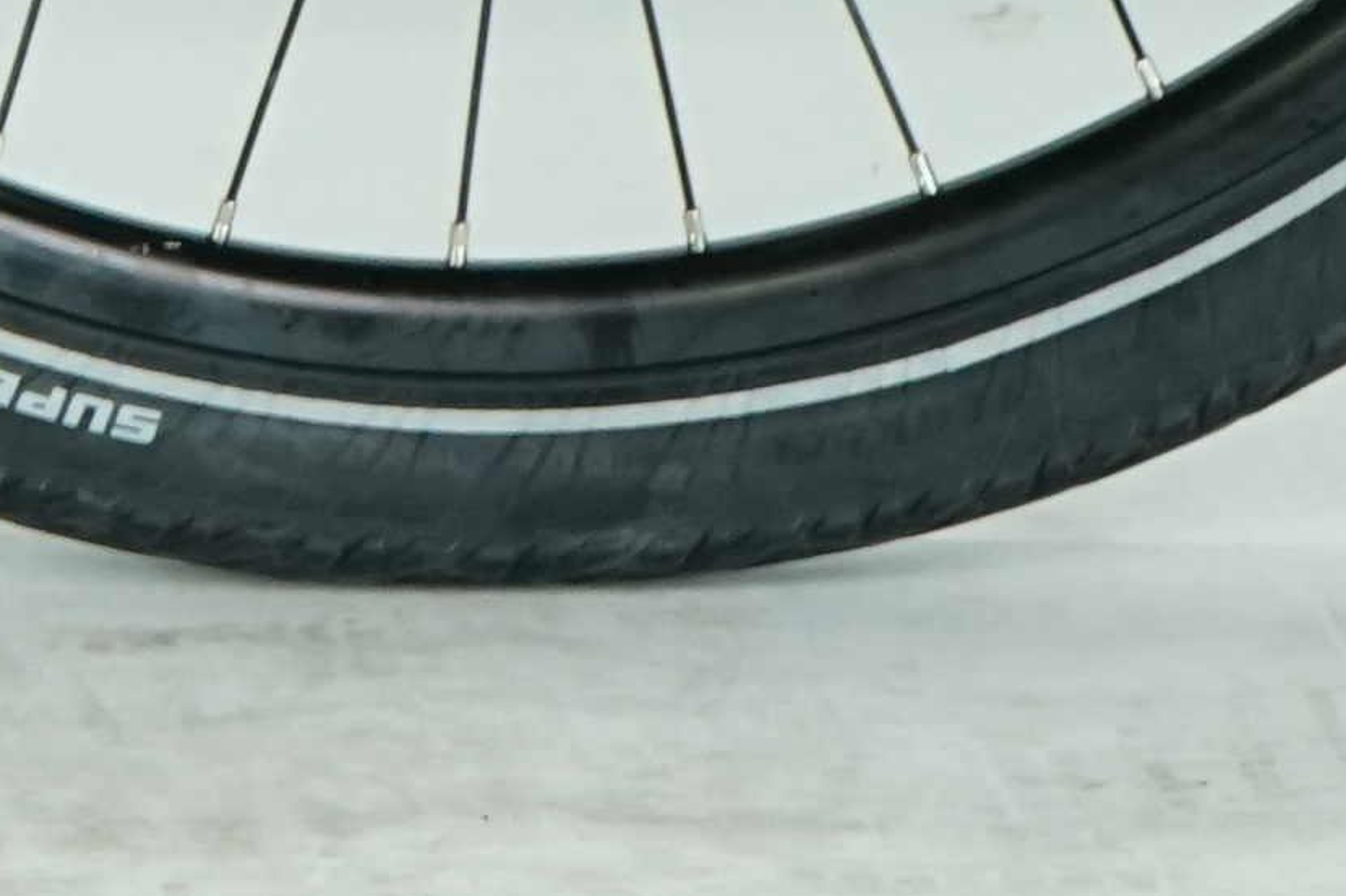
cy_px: -2270
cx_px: -2180
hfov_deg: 4.9
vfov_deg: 3.3
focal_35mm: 405
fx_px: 15139
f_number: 5.6
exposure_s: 1/200
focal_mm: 56
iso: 1600
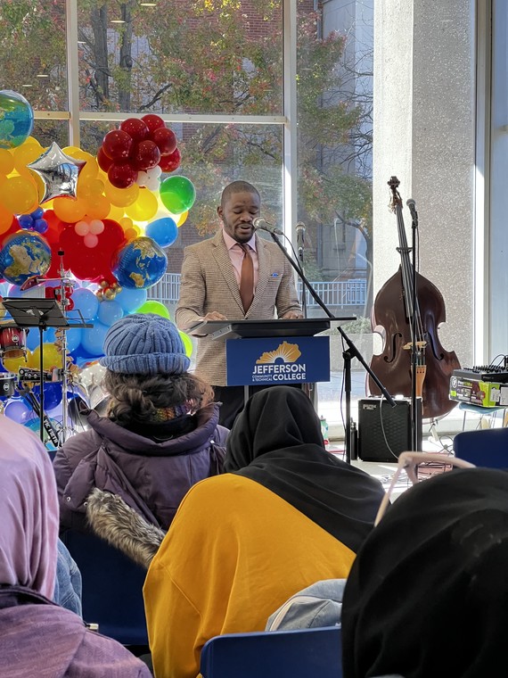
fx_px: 1507
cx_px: 254
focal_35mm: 77
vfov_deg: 25.3
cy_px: 339
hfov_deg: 19.1
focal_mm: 9
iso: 320
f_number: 2.8
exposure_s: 1/120
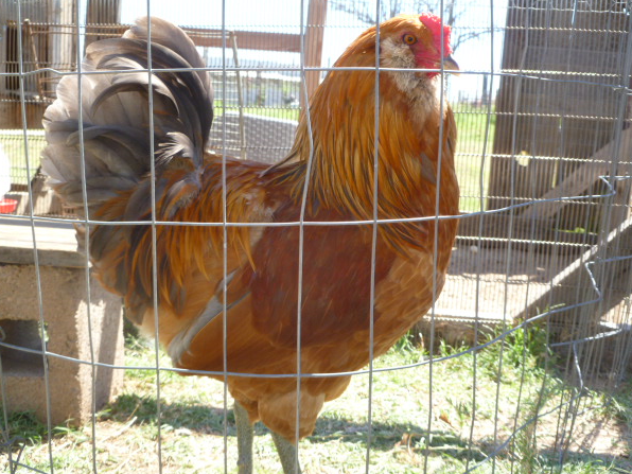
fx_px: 803
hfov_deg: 42.9
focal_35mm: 44
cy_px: 249
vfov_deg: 32.9
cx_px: 324
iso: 100
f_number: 3.7
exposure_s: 1/125
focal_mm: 7.4
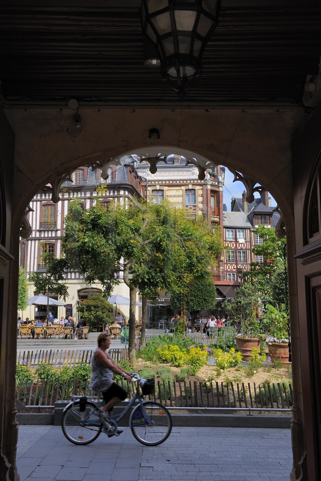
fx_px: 535
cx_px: 160
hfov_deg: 33.4
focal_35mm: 40
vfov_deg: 48.5
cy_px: 240
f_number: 10
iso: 200
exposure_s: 1/160
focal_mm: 40
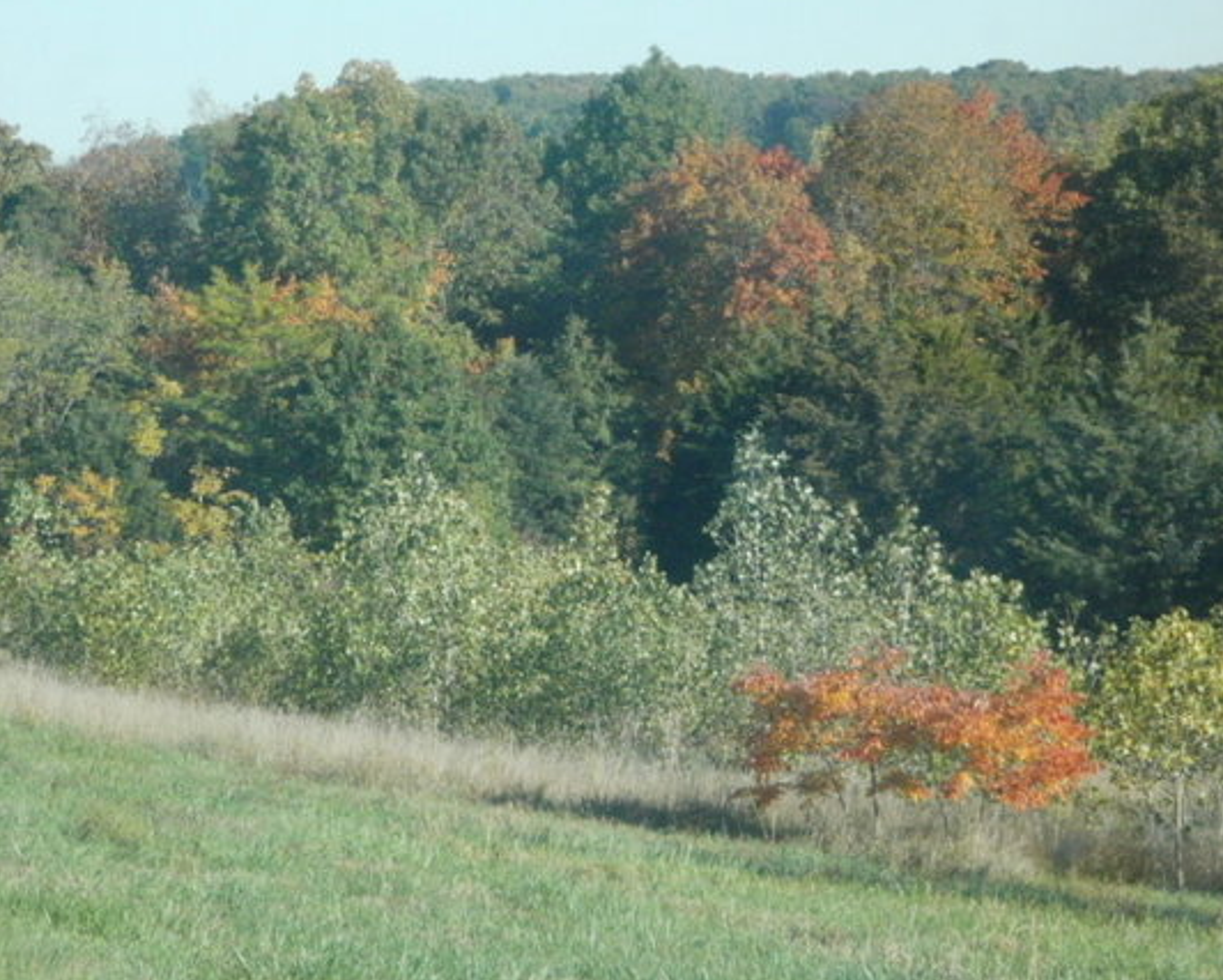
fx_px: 5938
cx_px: 538
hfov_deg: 11.8
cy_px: 506
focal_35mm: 164
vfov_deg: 9.4
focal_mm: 26
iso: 400
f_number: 8.6
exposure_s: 1/320
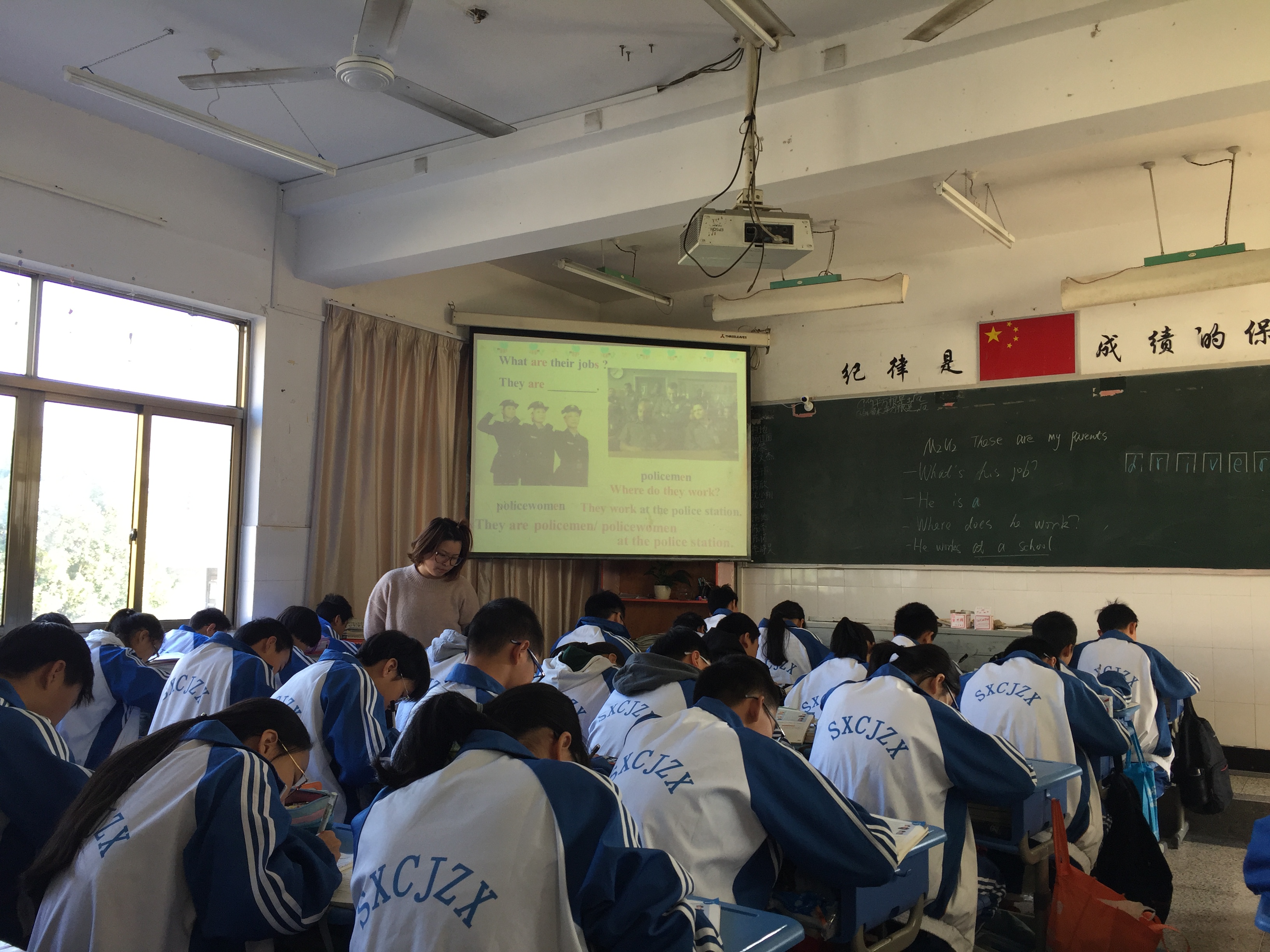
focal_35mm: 29
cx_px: 635
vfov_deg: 48.2
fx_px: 1064
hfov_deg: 61.7
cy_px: 476
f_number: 2.2
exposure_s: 1/50
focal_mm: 4.15
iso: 40
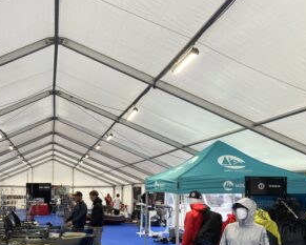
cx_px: 63
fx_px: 453
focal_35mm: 50
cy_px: 181
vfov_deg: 29.8
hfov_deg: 36.1
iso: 40
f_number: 1.8
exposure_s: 1/103
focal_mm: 3.99
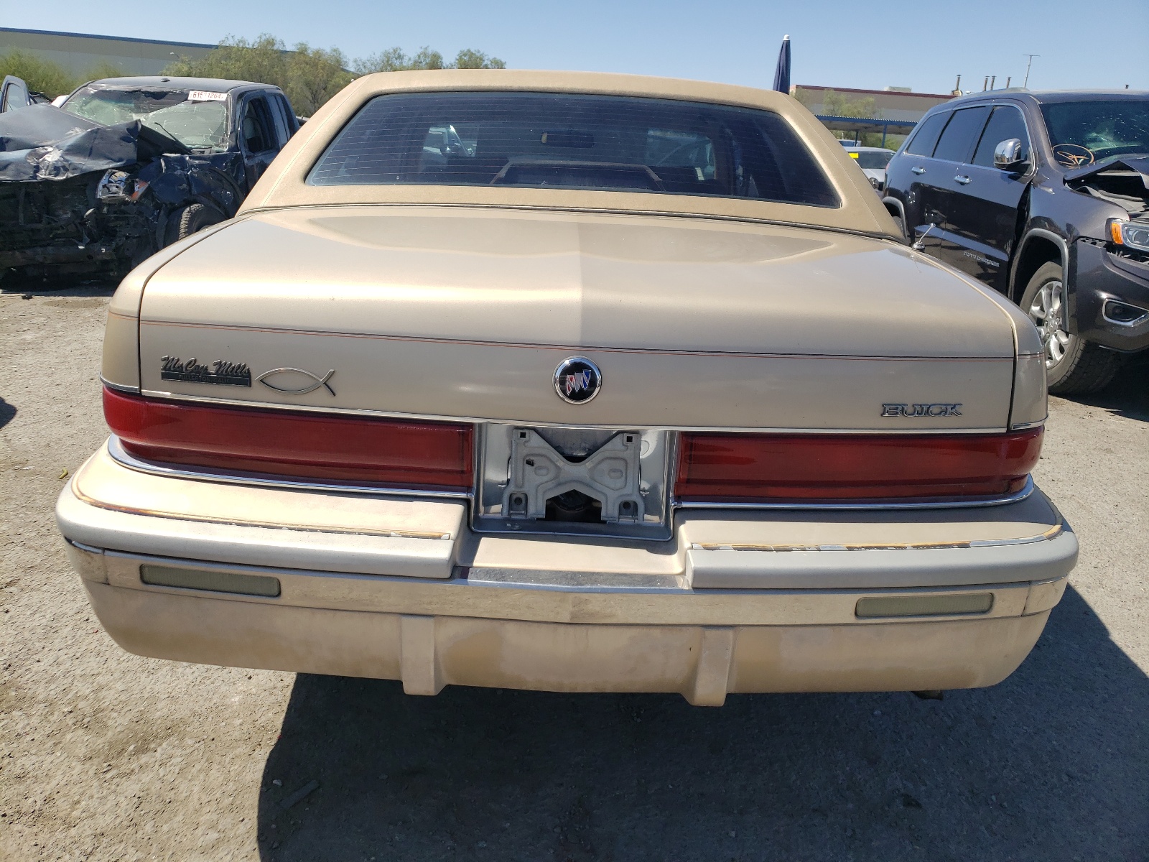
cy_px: 431
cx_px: 574
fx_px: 863
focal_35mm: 26
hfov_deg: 67.3
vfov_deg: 53.1
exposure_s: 1/3333
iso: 50
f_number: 1.5
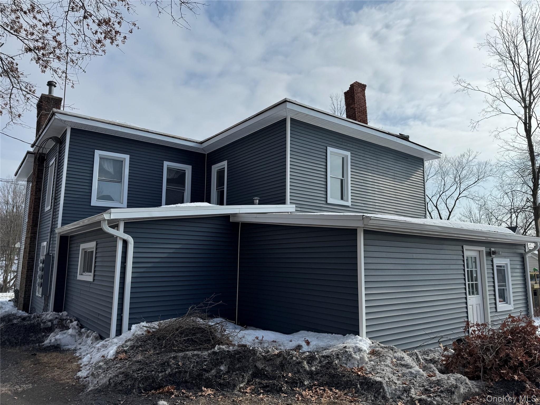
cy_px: 202
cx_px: 270
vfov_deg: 56.8
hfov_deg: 71.6
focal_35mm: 24
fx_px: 374
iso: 80
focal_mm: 6.76
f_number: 1.78
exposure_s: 1/9009
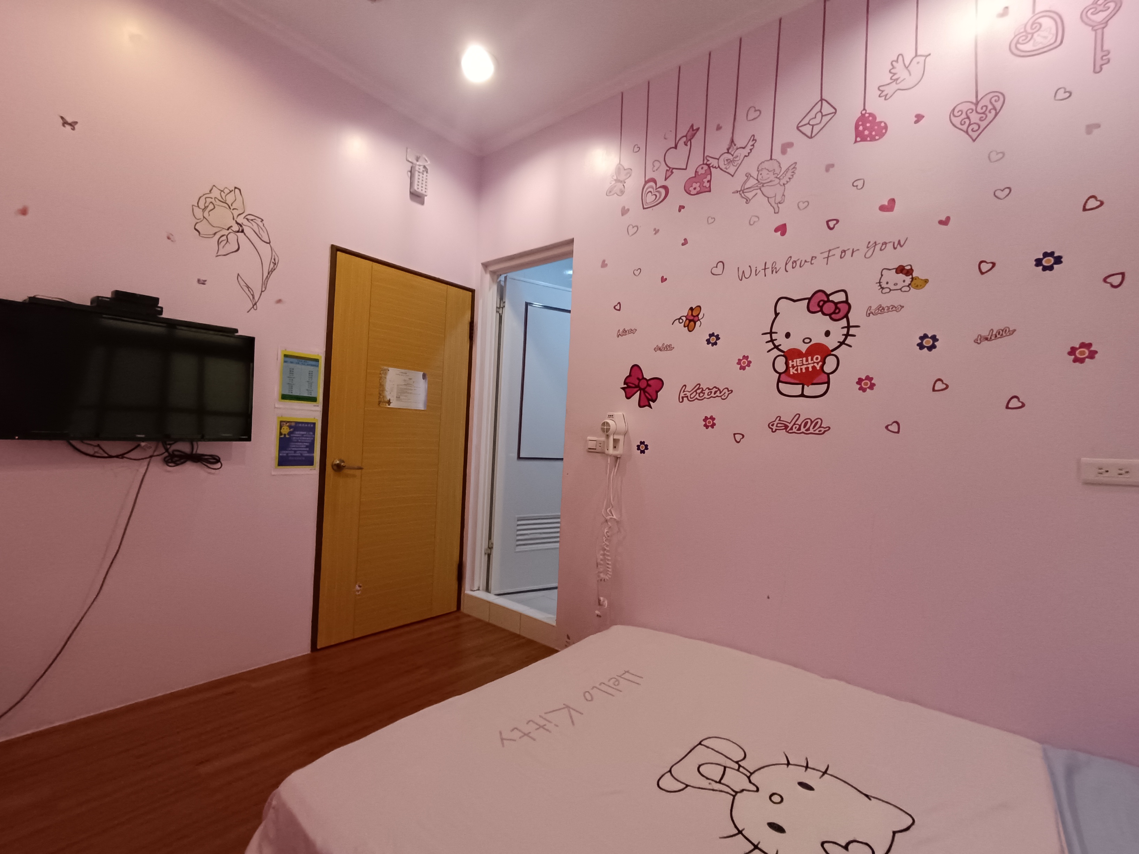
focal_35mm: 16
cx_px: 570
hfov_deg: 94.5
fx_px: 526
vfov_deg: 78.1
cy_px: 427
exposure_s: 1/60
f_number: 2.2
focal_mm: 1.66
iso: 380
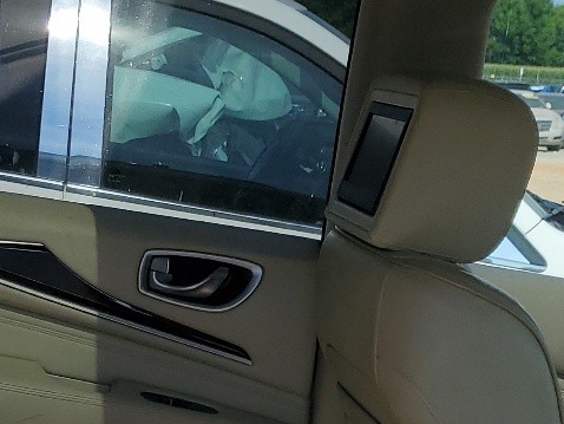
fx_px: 1418
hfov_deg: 22.3
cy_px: 595
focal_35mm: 87
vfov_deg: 15.9
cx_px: 133
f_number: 1.5
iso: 50
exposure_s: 1/5000
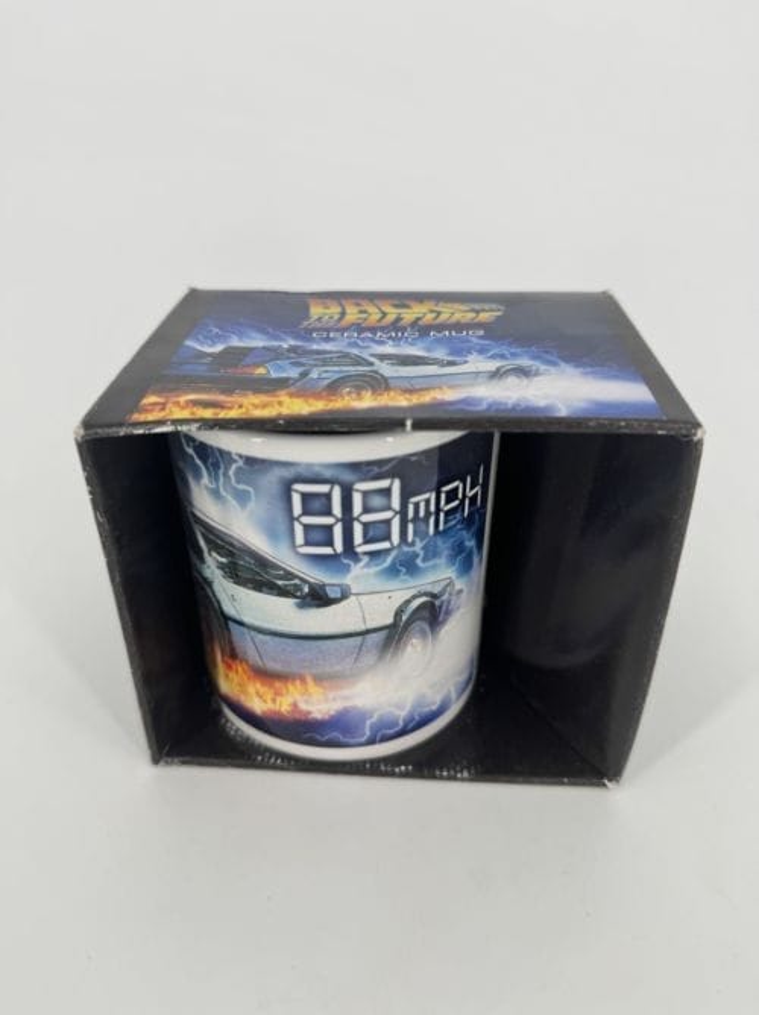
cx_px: 380
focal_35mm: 24
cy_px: 508
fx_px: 703
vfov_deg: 71.7
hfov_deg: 56.7
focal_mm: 6.76
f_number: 1.78
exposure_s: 1/1339
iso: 80
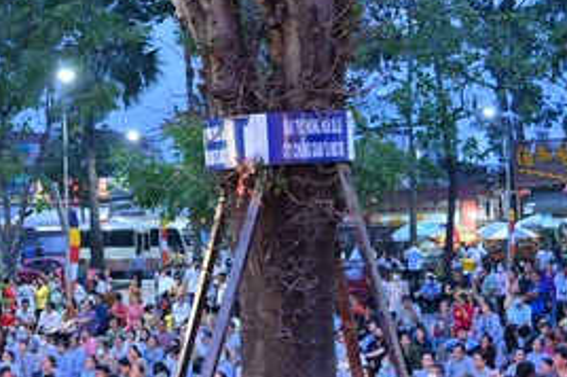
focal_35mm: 85
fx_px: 1337
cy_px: 192
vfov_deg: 16.0
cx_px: 123
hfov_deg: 23.6
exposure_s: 1/60
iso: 1250
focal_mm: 35
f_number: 4
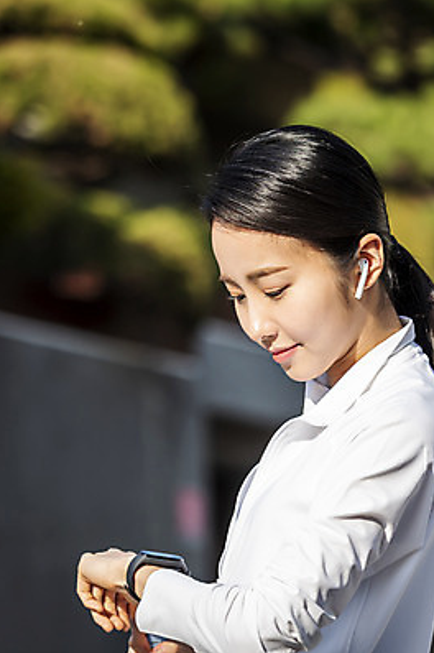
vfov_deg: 10.1
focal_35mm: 204
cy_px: 326
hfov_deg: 6.7
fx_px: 3695
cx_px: 405
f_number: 4
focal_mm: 135
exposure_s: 1/1000
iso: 160
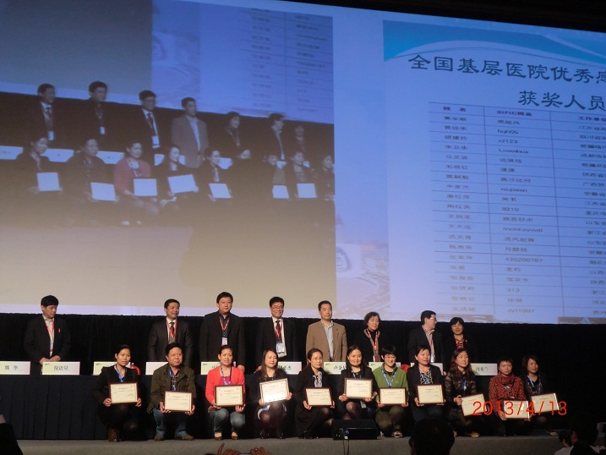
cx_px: 303
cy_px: 228
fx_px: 823
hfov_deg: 40.4
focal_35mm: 47
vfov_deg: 30.9
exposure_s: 1/60
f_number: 3.4
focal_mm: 8.46
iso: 200
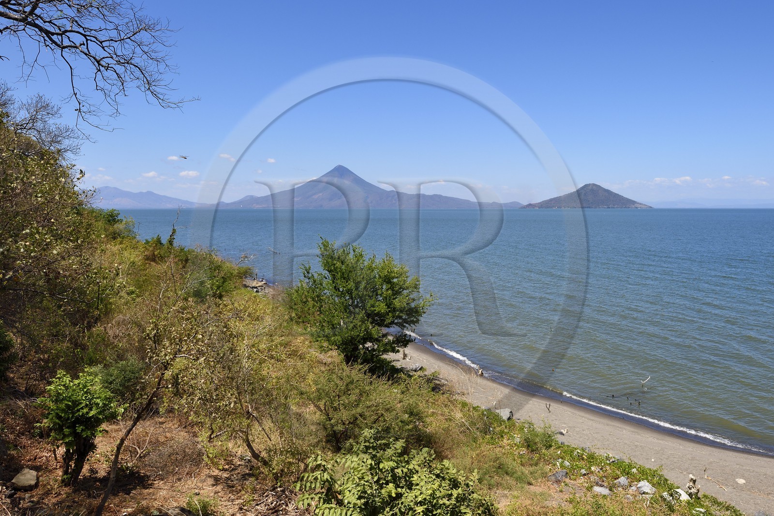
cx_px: 387
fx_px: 580
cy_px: 258
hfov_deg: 67.4
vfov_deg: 47.9
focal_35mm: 27
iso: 100
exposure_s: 1/320
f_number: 10
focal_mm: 27
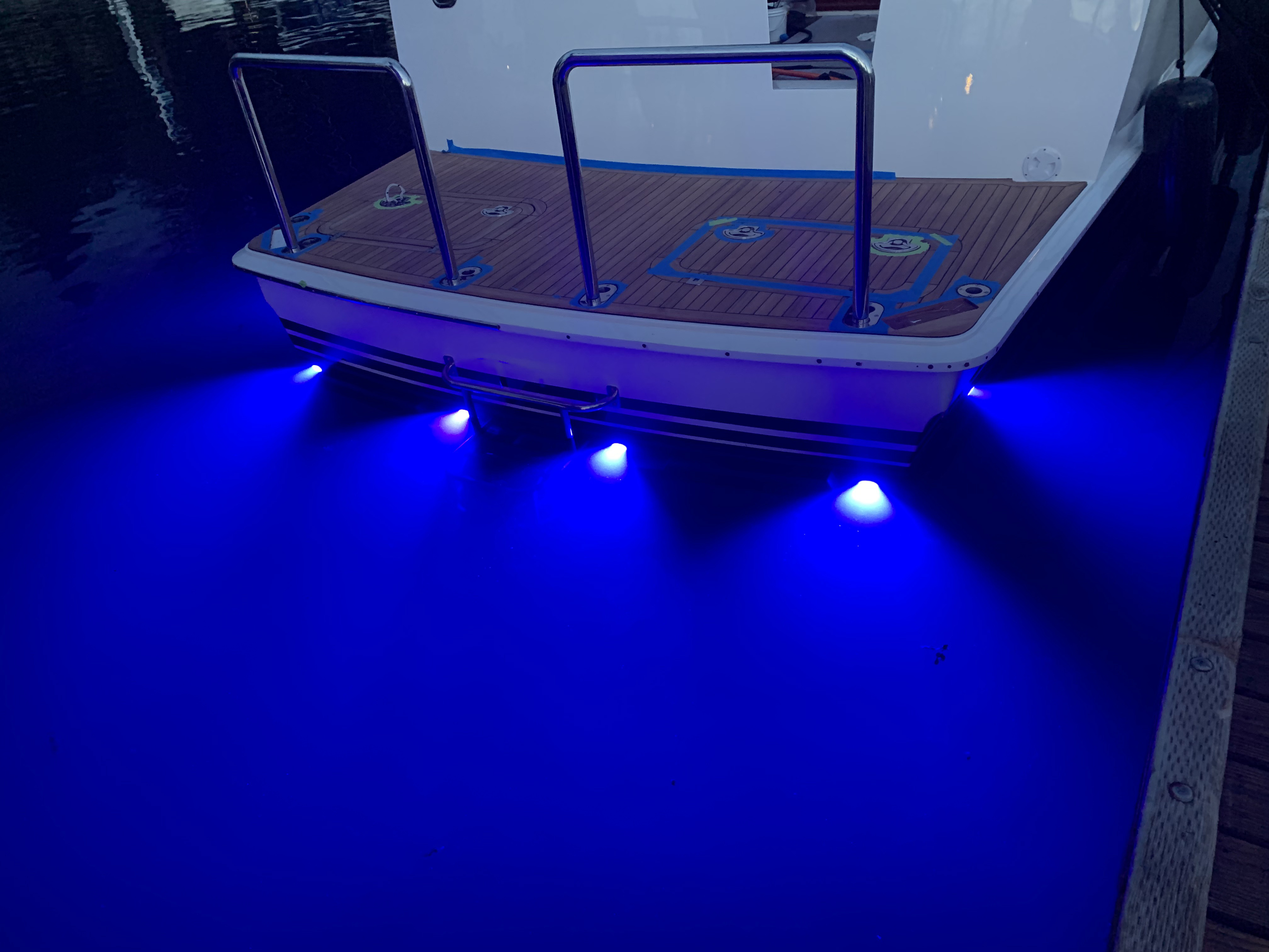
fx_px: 953
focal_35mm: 26
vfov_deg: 53.1
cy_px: 476
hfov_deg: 67.3
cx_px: 634
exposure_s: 1/44
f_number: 1.8
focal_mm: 4.25
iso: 400
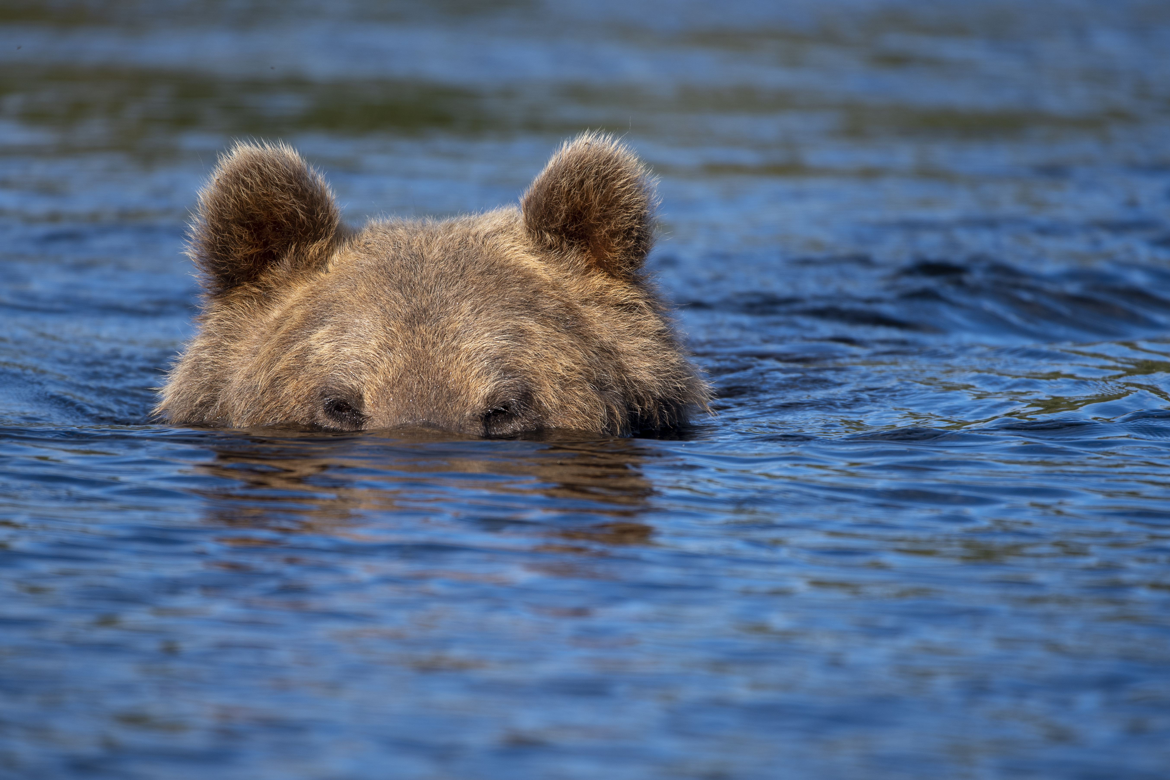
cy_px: 390
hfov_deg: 3.4
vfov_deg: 2.3
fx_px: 19497
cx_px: 585
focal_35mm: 600
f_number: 4
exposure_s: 1/500
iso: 100
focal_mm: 400
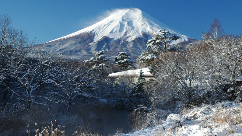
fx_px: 385
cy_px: 68
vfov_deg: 20.0
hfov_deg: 34.9
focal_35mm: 60
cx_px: 121
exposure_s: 1/80
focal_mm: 38
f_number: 10
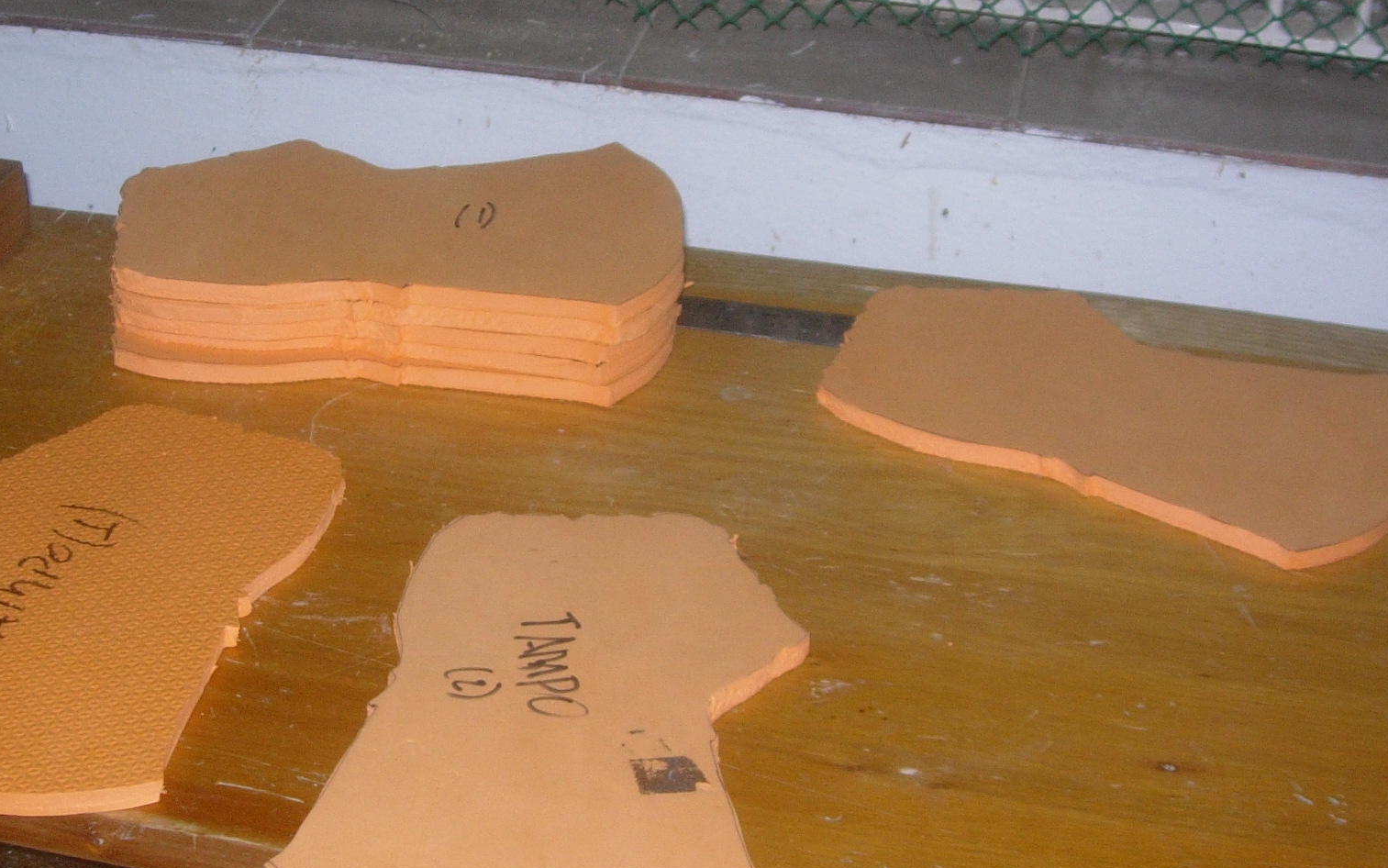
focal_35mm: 69
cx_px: 526
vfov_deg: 18.9
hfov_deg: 29.7
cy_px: 473
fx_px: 2610
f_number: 2.8
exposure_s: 1/64
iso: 79
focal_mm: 7.8
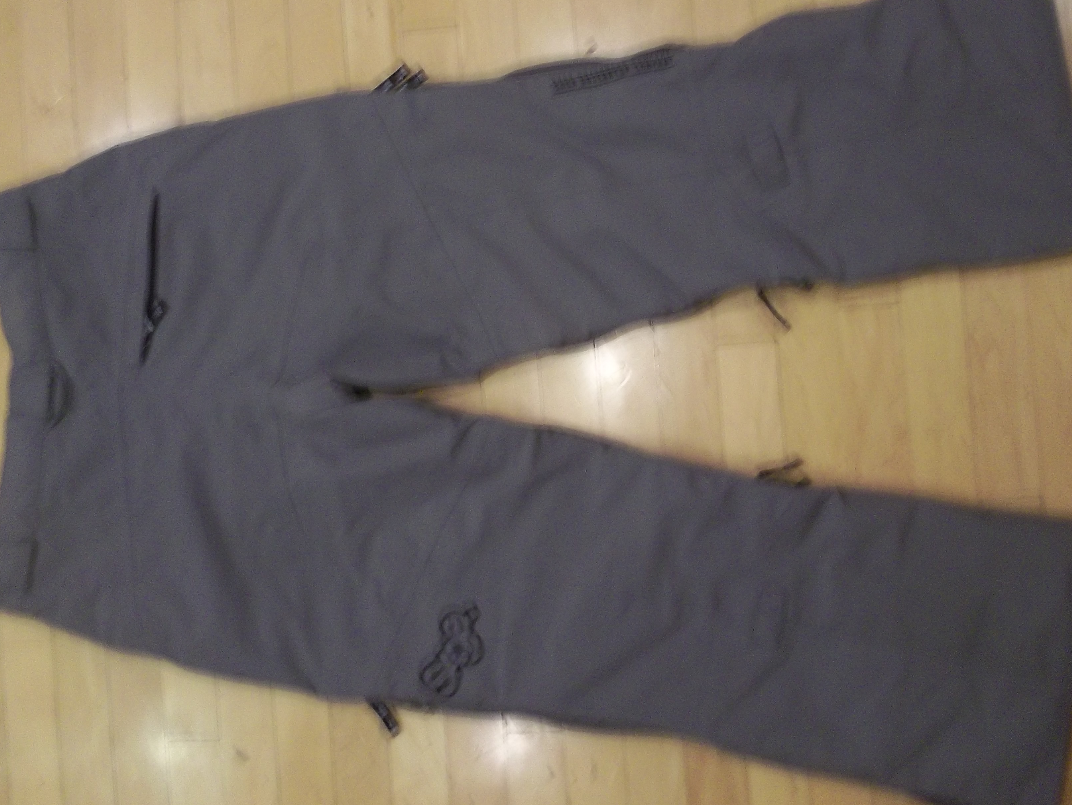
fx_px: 1456
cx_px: 574
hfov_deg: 40.4
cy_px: 358
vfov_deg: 30.9
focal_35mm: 47
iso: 160
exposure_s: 1/10
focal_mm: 6.3
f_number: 4.5
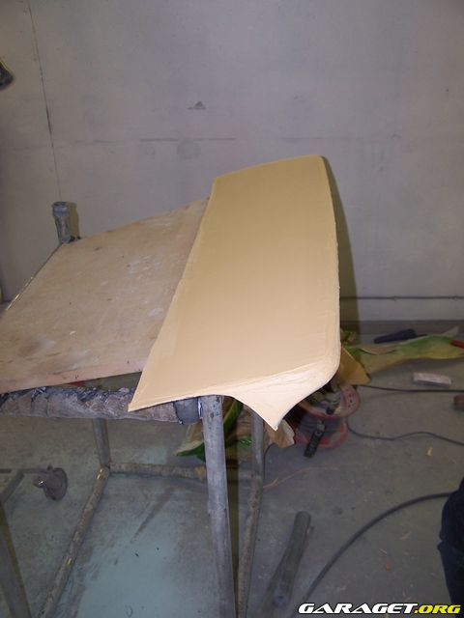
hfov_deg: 37.7
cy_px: 309
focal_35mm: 38
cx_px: 232
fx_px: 679
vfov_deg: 49.0
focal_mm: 6.3
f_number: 2.8
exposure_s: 1/60
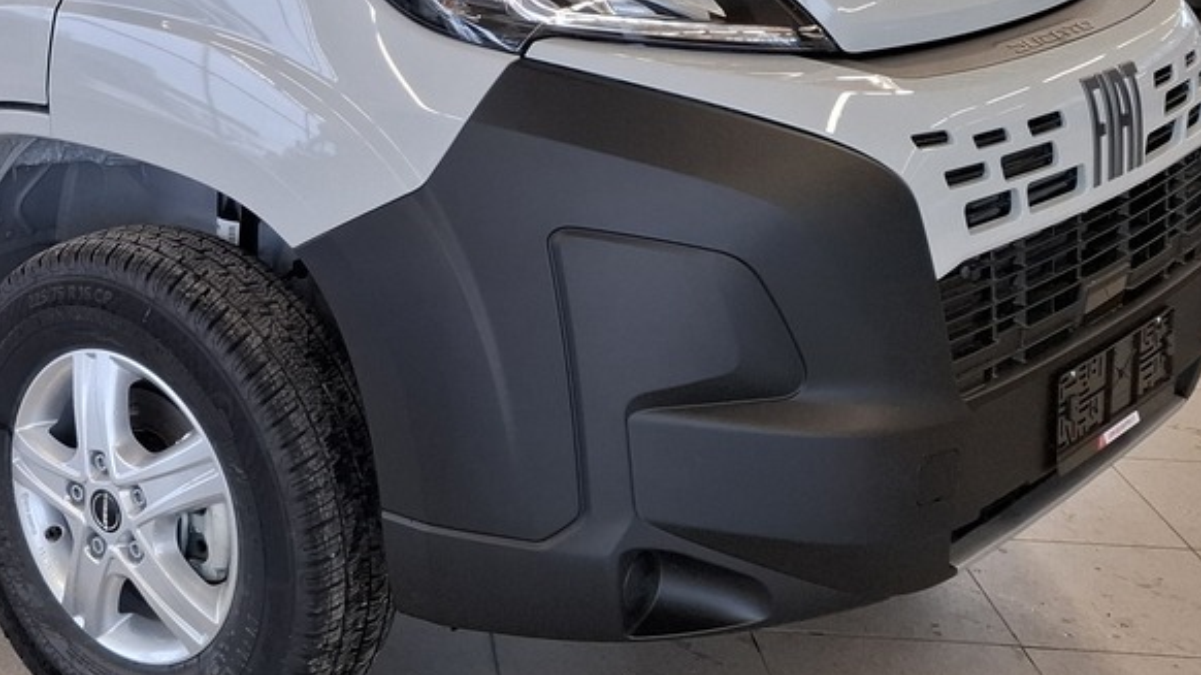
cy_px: -50
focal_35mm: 62
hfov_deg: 31.4
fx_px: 1974
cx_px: 8
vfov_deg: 18.7
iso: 64
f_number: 1.8
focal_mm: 5.54
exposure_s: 1/100
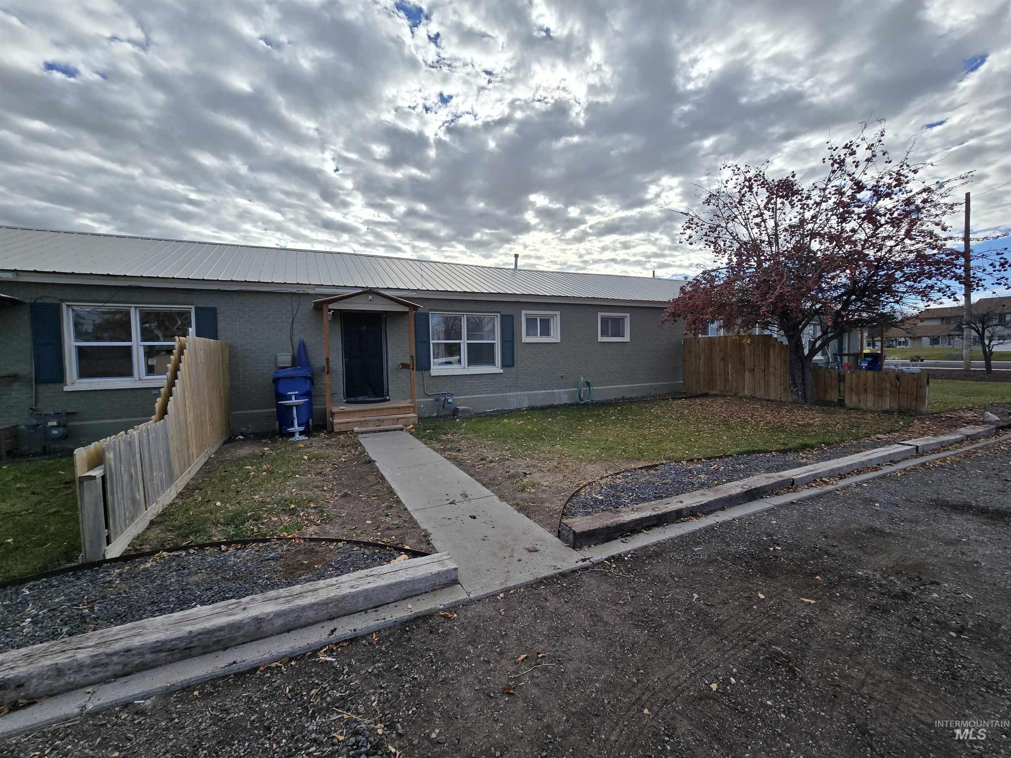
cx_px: 506
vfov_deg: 89.9
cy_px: 379
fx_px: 380
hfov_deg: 106.2
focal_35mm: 13
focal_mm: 2.2
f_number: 2.2
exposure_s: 1/2289
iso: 50
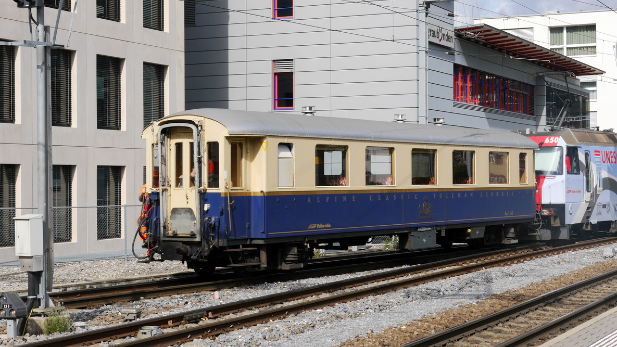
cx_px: 311
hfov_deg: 28.2
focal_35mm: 75
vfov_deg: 16.1
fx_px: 1227
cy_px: 168
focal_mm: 34
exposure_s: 1/400
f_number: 9
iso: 160
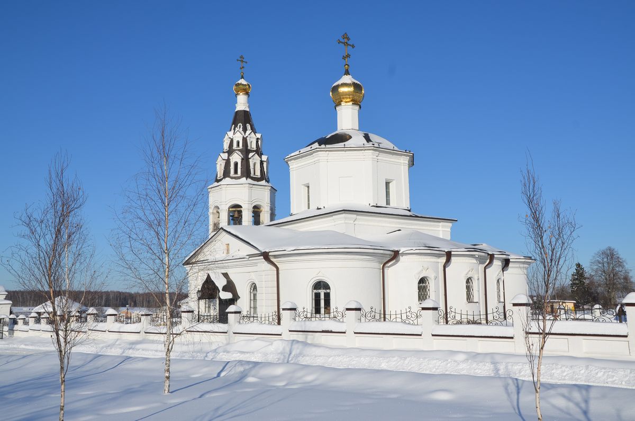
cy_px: 210
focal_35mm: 38
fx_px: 660
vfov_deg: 35.3
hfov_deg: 51.4
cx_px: 318
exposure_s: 1/400
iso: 100
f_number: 10
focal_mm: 25
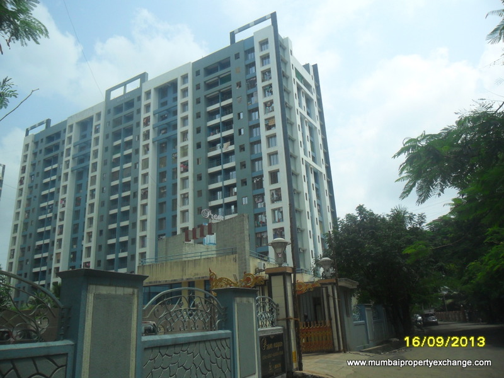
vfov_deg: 51.4
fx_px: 393
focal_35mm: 27
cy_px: 189
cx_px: 252
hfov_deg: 65.3
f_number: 8.9
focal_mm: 4.9
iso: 100
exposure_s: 1/180
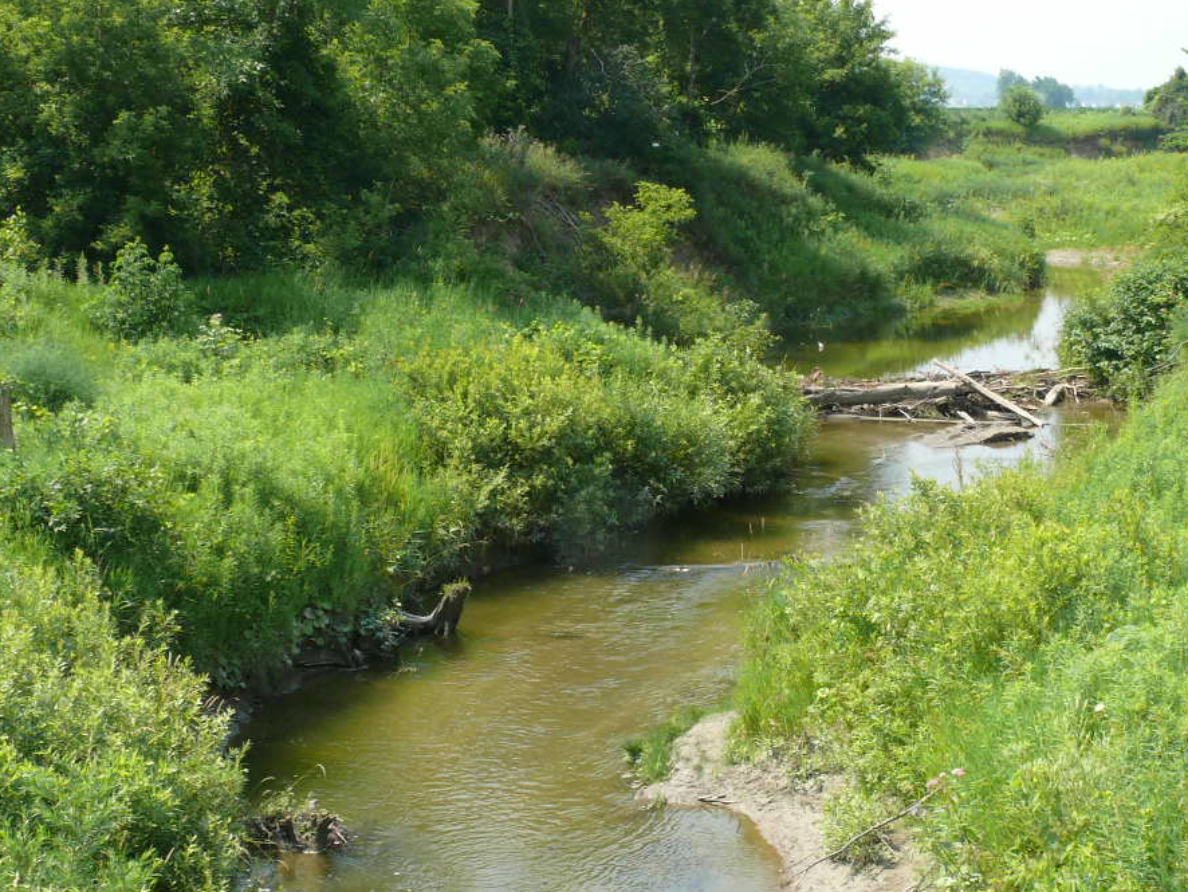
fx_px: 2231
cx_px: 841
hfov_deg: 29.5
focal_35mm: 65
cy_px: 608
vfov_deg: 22.5
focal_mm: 7.6
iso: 100
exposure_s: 1/200
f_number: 5.6
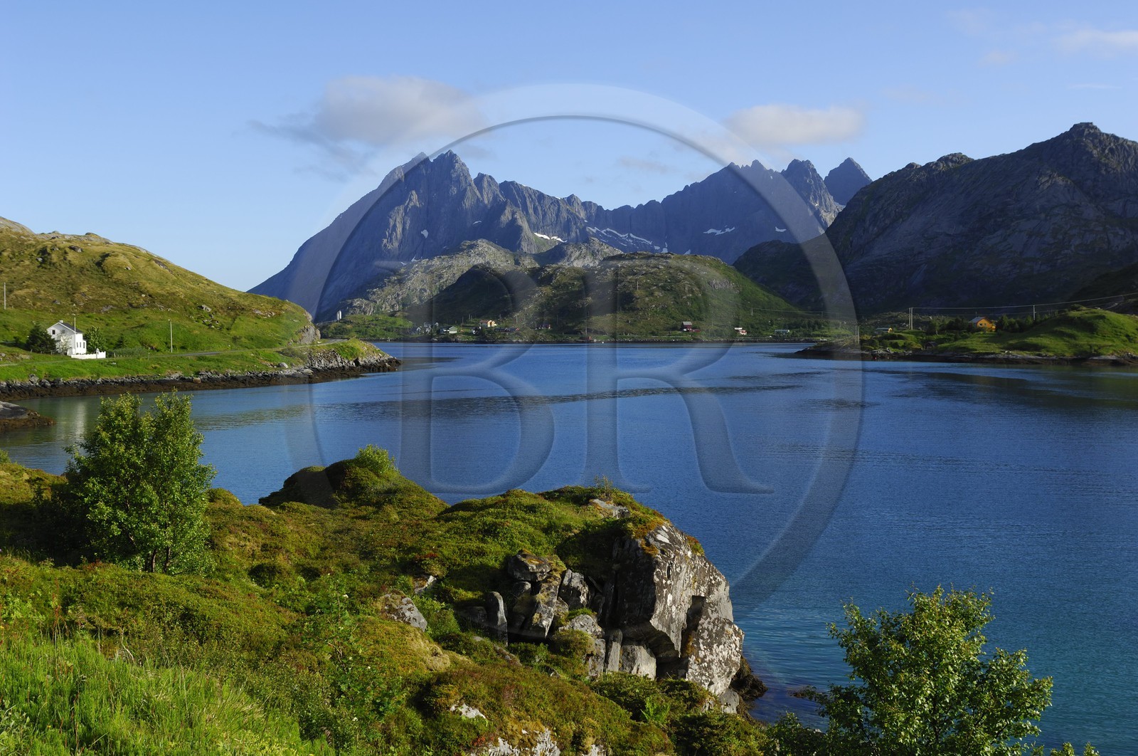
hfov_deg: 46.5
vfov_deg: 31.8
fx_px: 1326
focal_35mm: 42
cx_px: 569
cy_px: 378
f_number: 6.7
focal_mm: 28
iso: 100
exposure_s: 1/250
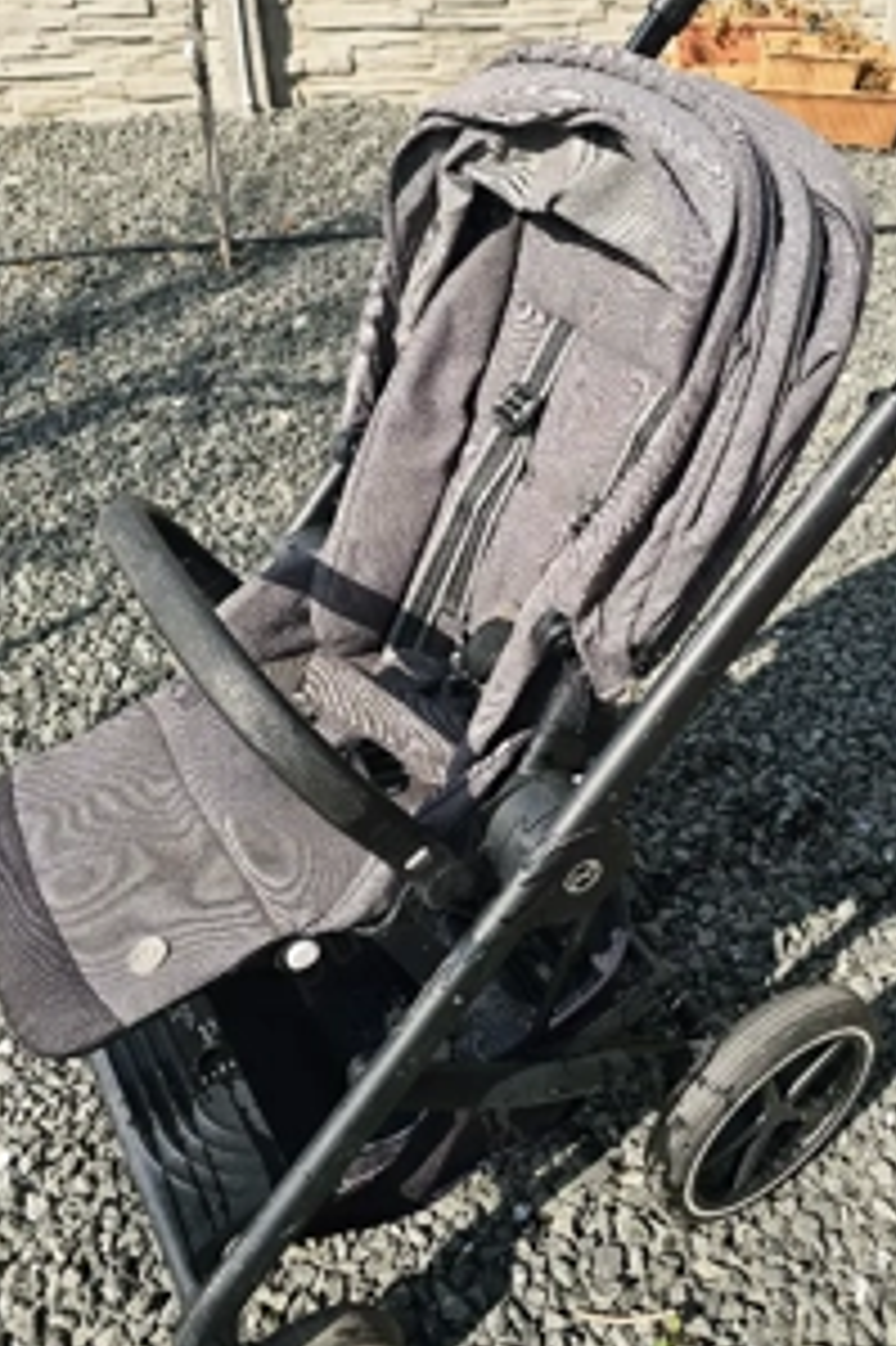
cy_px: 585
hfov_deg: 41.0
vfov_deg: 58.5
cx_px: 518
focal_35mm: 32
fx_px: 1196
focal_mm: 6.3
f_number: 1.7
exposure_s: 1/455
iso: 10
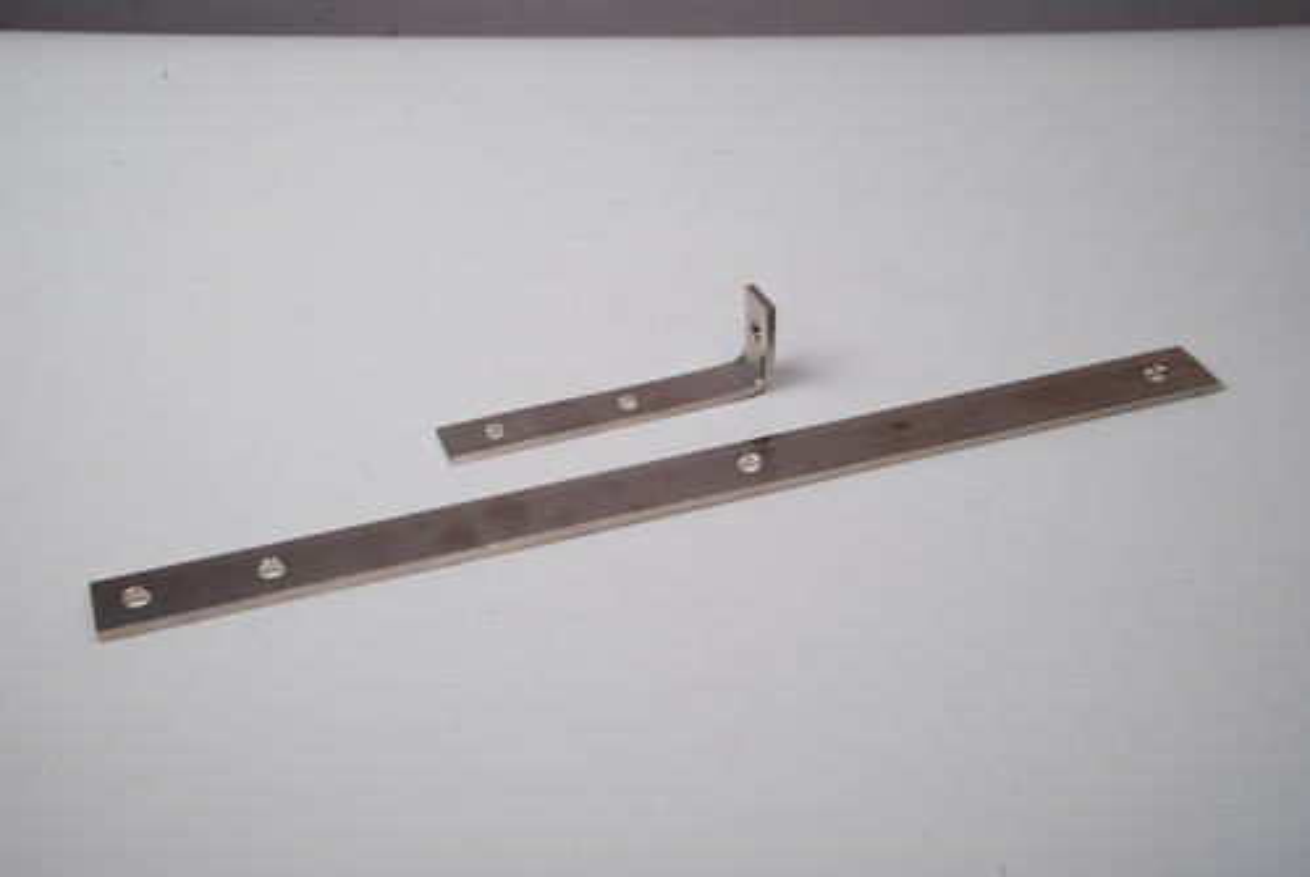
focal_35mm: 48
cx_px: 655
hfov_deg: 41.1
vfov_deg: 28.2
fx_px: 1749
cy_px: 438
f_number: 18
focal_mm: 32
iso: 100
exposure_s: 1/125
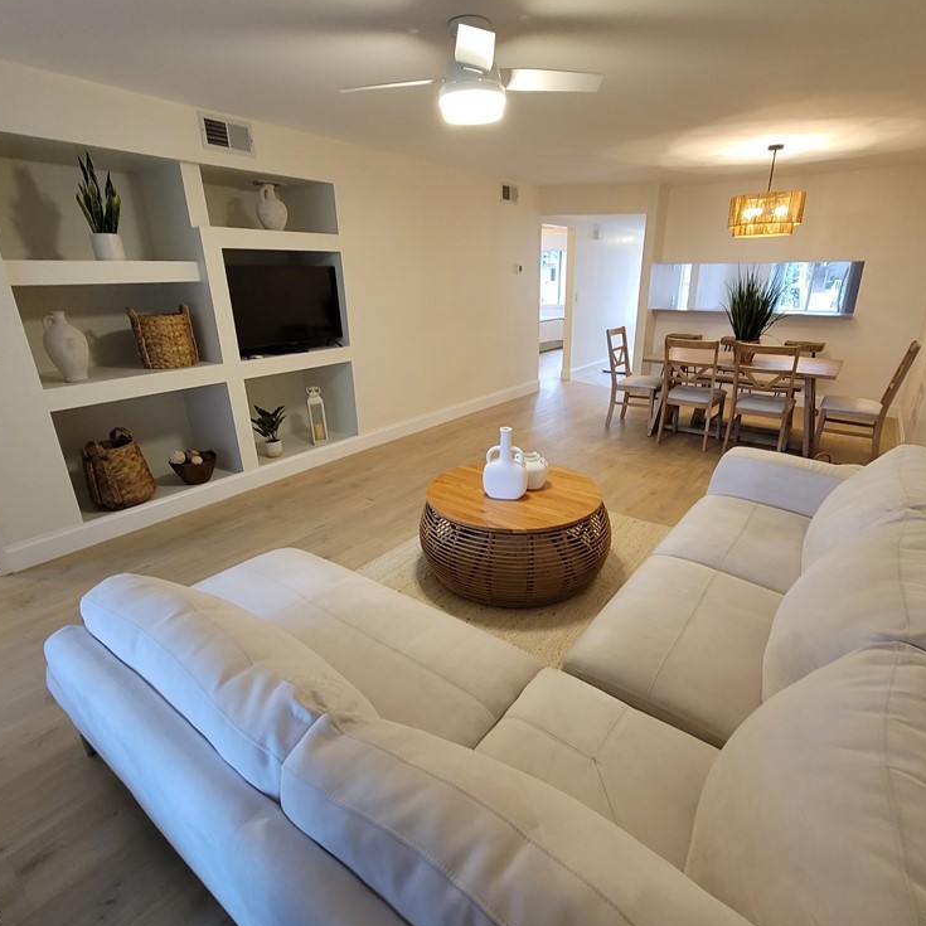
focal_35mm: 16
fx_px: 484
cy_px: 467
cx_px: 486
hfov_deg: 87.4
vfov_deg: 87.4
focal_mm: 2.2
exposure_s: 1/30
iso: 320
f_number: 2.2
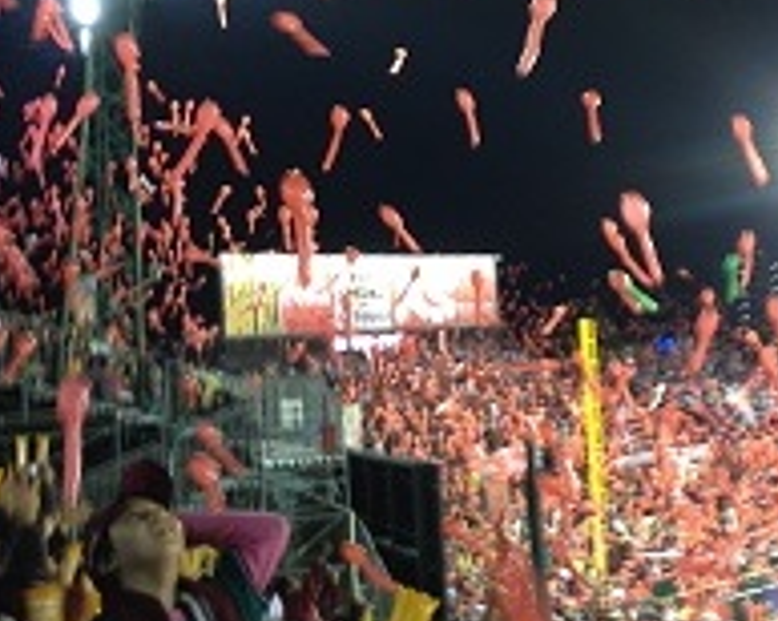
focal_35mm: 71
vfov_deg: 21.3
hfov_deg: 26.8
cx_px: 453
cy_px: 147
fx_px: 1633
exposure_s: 1/20
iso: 160
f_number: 2.4
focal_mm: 4.12
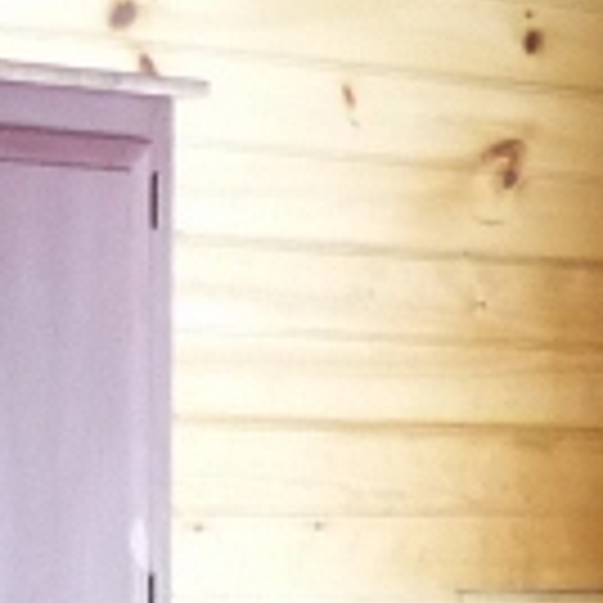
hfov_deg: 7.8
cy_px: 1575
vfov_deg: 7.2
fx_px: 4395
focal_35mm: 223
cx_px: 526
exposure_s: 1/30
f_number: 2.8
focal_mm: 5.5
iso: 200
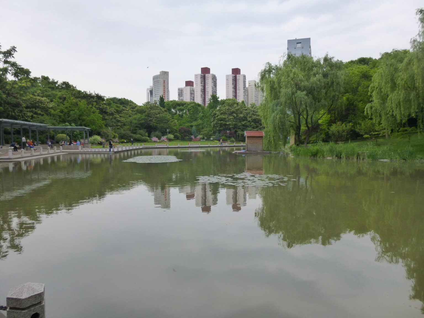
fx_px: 306
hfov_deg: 69.4
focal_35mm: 25
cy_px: 159
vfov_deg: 54.9
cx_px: 212
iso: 200
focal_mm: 4.5
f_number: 3.1
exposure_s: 1/100
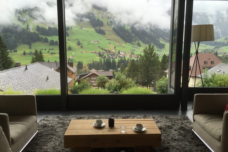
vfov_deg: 42.3
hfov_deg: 60.3
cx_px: 117
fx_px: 196
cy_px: 73
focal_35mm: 31
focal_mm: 4.15
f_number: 2.2
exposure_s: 1/444
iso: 32
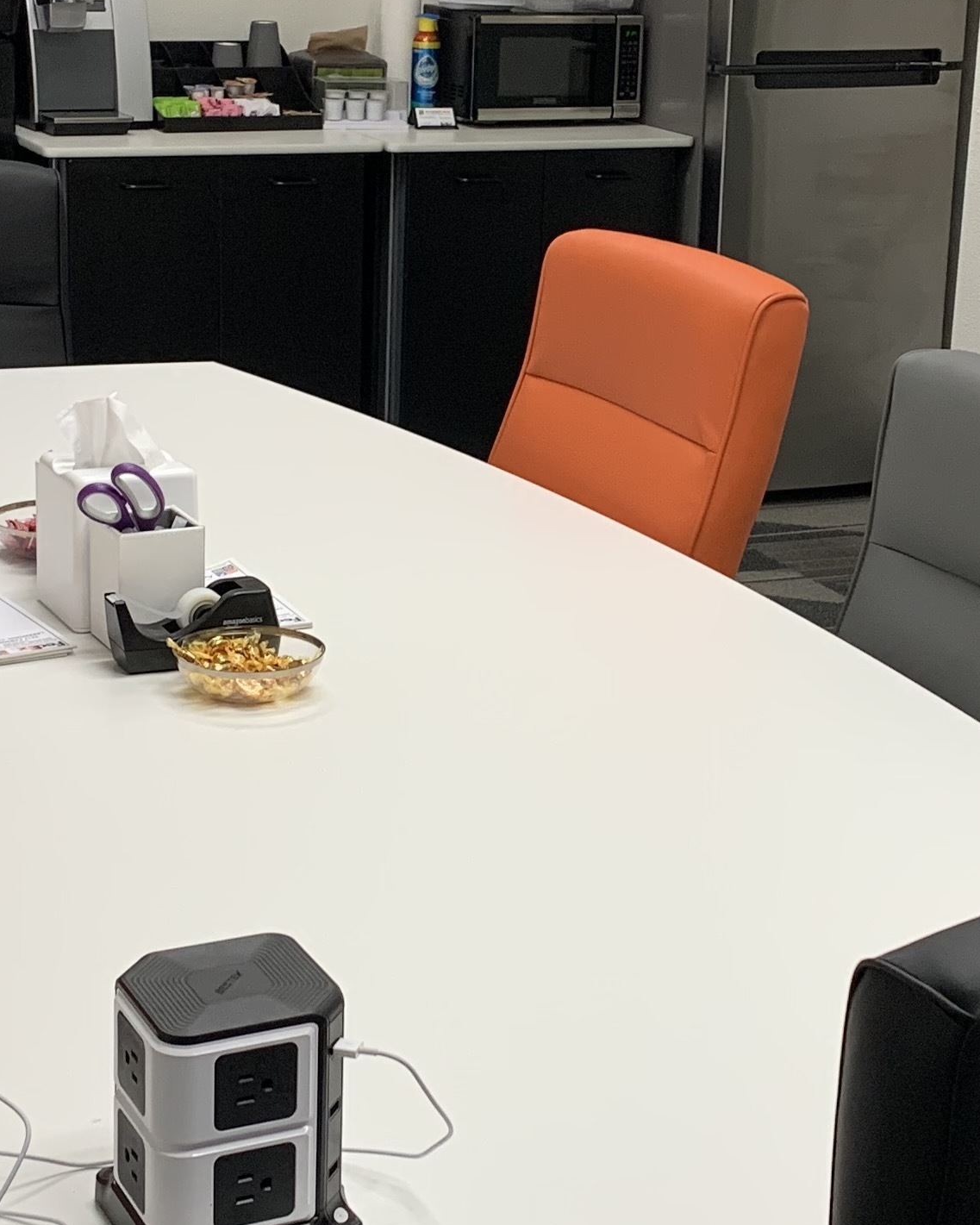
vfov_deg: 26.4
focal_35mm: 72
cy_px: 566
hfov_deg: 21.3
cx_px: 481
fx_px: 2610
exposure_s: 1/60
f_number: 1.8
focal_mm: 4.25
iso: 64
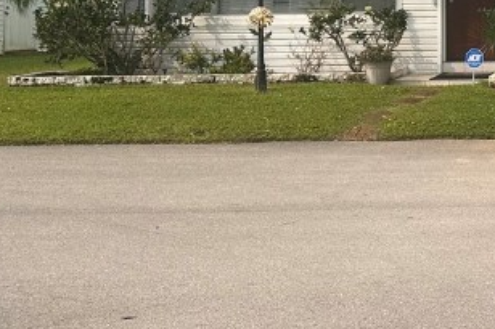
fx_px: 1141
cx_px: 622
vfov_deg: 15.9
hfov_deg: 22.3
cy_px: -55
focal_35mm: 83
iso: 80
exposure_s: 1/6623
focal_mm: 6.86
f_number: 1.78
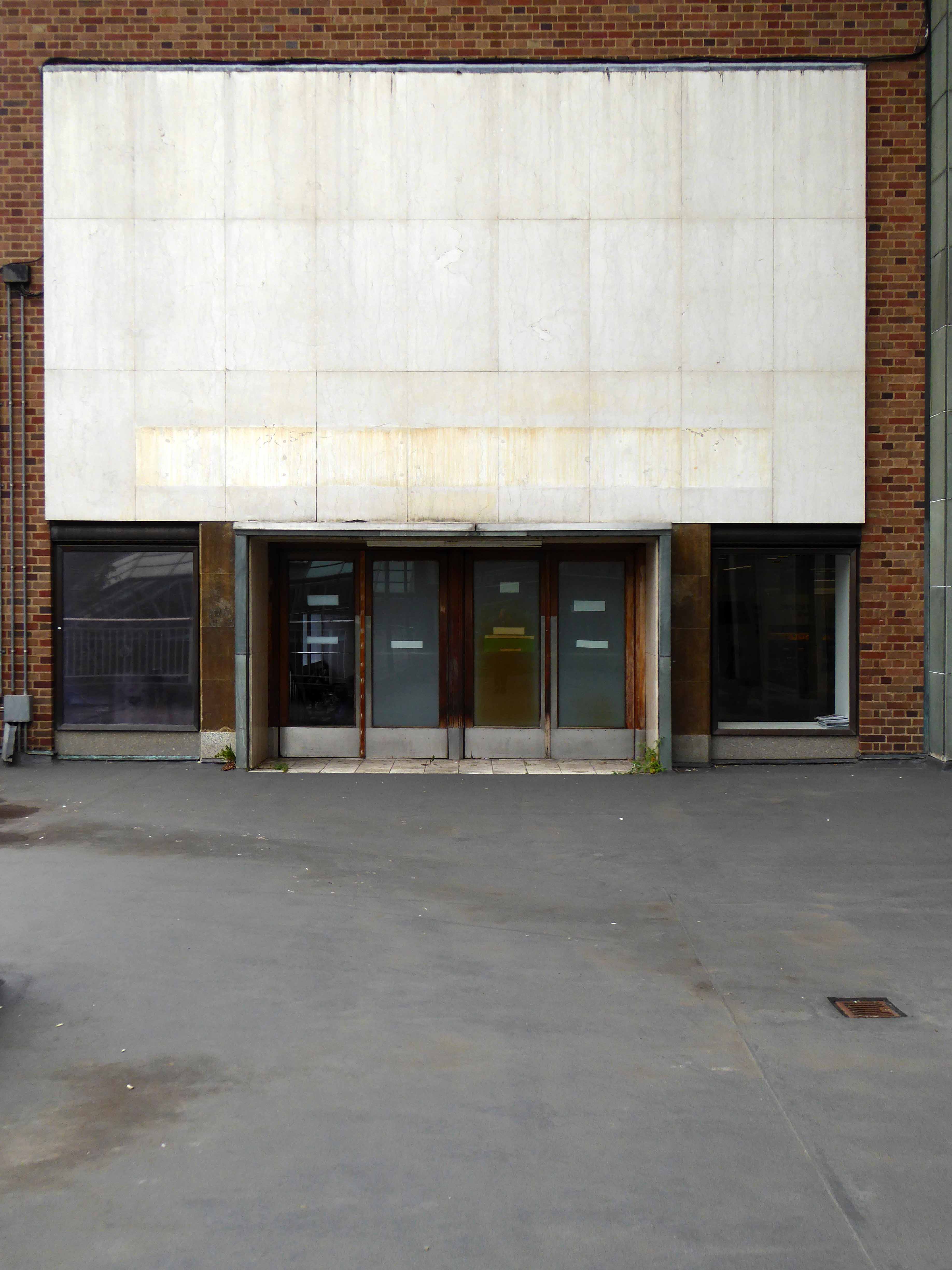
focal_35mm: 36
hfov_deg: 39.7
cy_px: 635
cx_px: 476
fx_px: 1320
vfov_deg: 51.4
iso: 100
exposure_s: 1/500
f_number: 3.7
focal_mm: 6.3
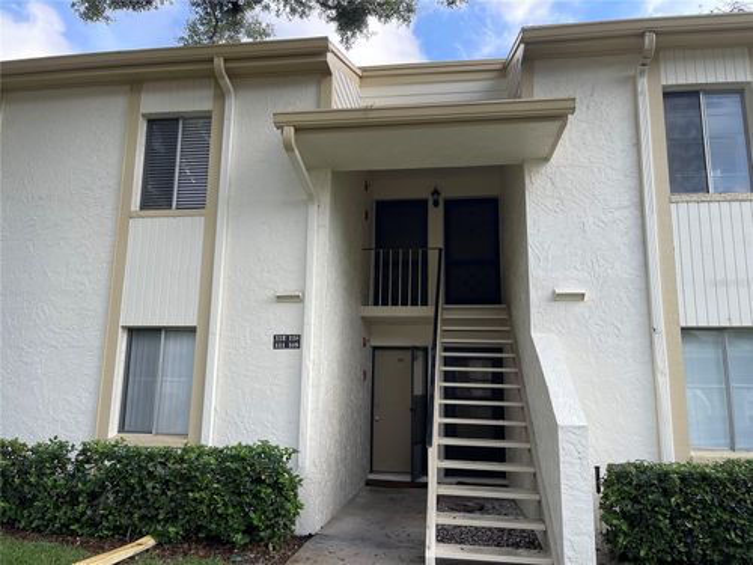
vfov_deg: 54.9
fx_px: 544
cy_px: 282
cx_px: 376
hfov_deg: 69.4
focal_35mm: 25
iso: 32
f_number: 1.6
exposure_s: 1/642
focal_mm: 5.1
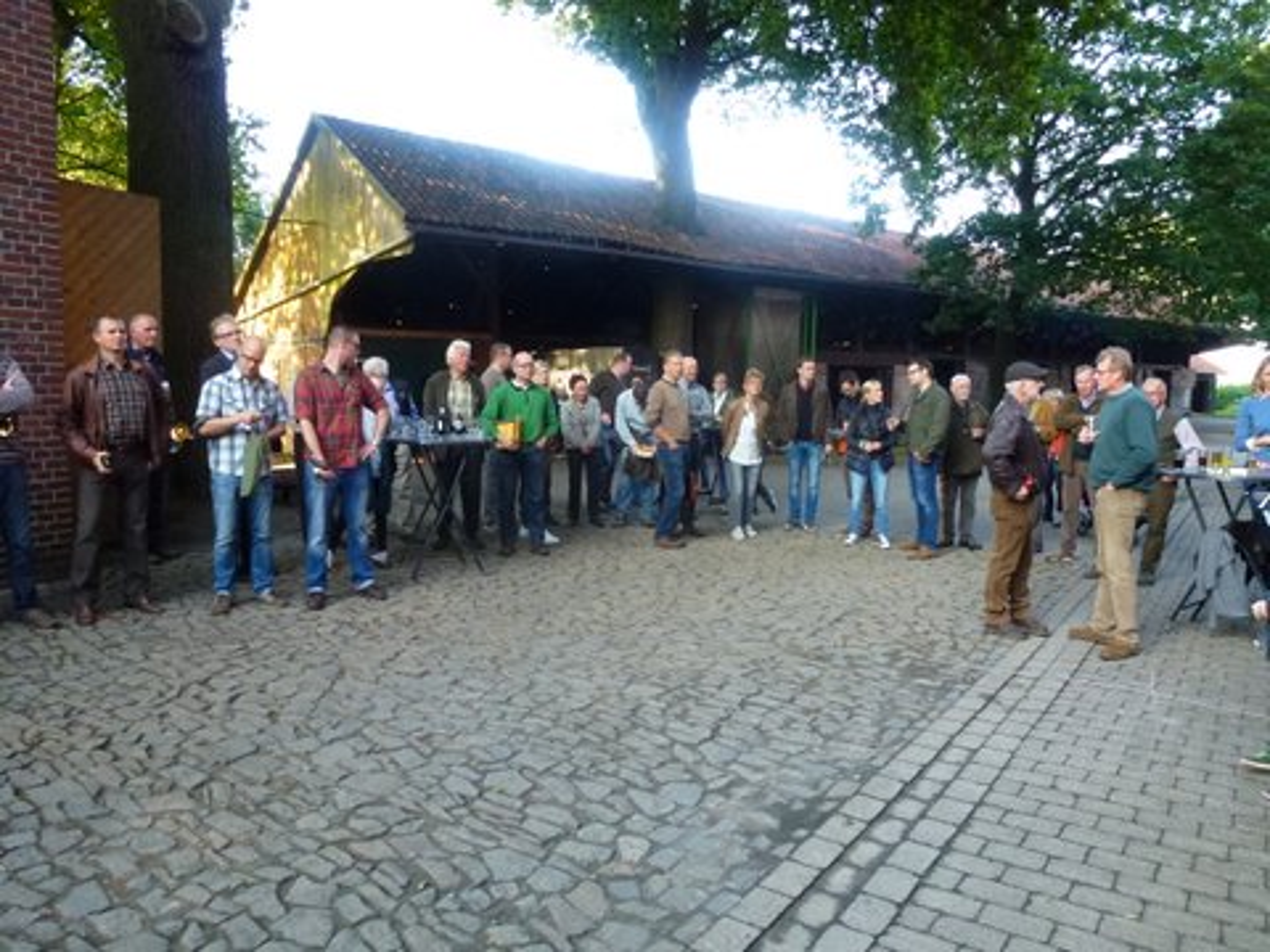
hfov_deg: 71.6
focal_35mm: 24
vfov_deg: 56.8
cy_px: 476
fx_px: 881
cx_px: 635
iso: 250
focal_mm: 4.3
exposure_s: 1/60
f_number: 3.3
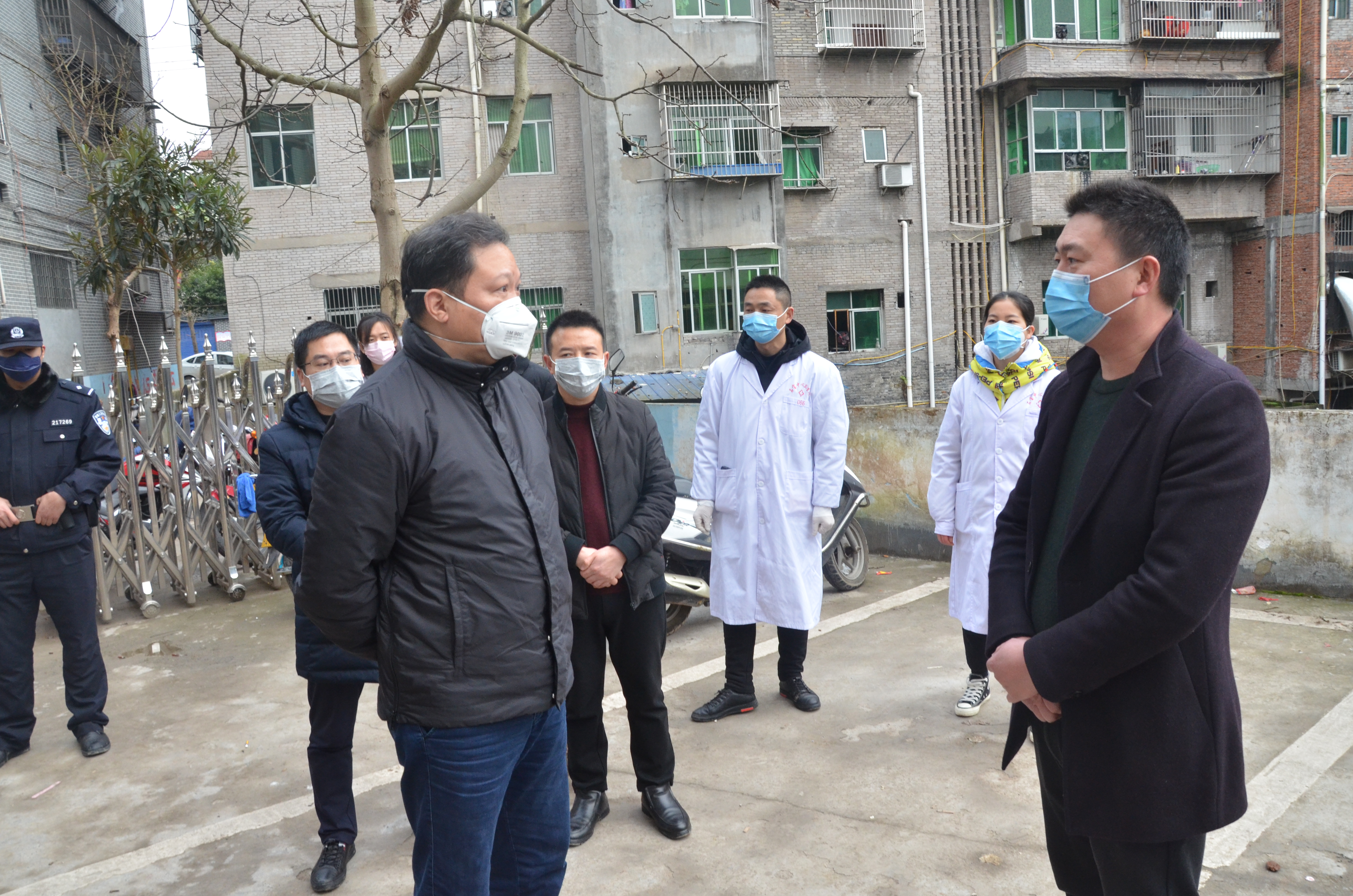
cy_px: 448
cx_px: 676
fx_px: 1013
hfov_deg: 67.5
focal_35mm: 27
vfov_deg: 47.7
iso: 1000
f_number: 8
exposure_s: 1/250
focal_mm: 18
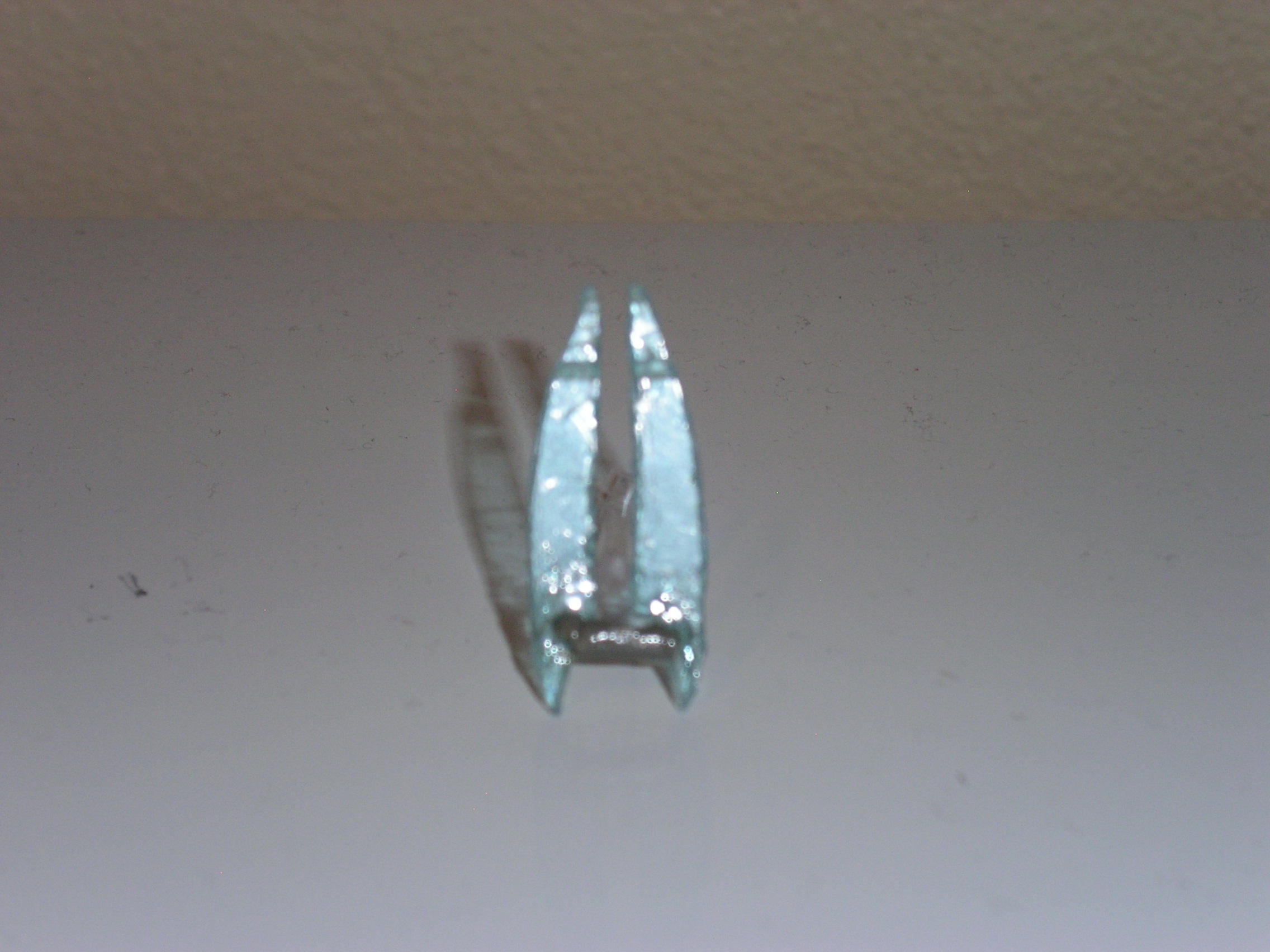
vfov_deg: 13.0
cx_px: 635
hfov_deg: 17.3
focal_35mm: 114
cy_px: 476
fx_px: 4182
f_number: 4.7
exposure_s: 1/90
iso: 200
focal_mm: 23.4
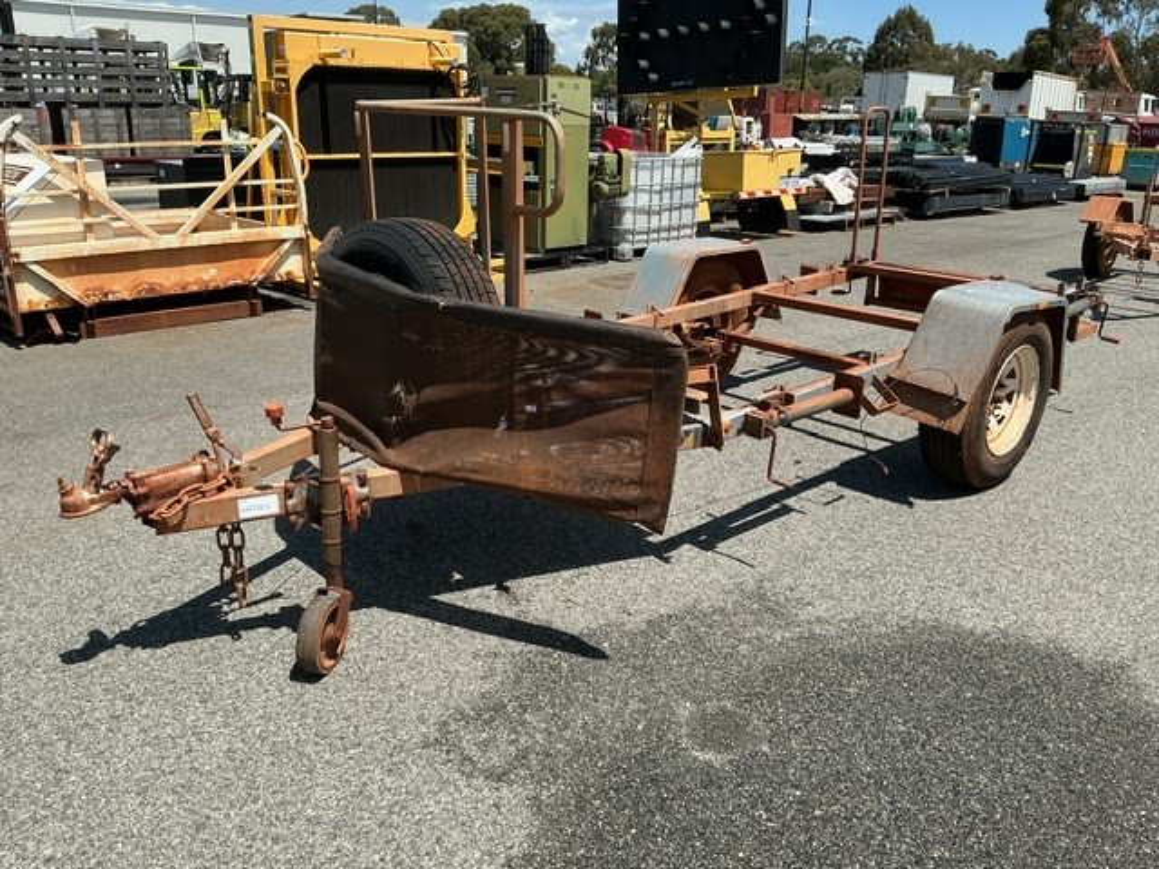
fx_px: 971
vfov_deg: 48.2
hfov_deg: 61.7
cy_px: 434
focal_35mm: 29
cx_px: 580
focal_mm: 3
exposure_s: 1/1730
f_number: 1.8
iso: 25
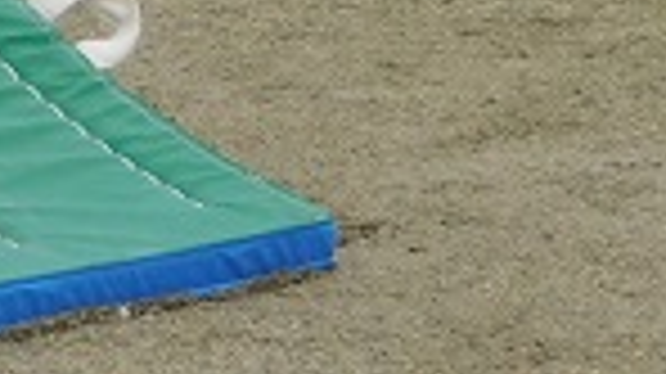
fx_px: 6635
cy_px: -703
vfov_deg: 3.2
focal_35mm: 376
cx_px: -522
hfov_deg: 5.7
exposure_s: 1/320
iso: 125
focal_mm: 14.2
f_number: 4.4
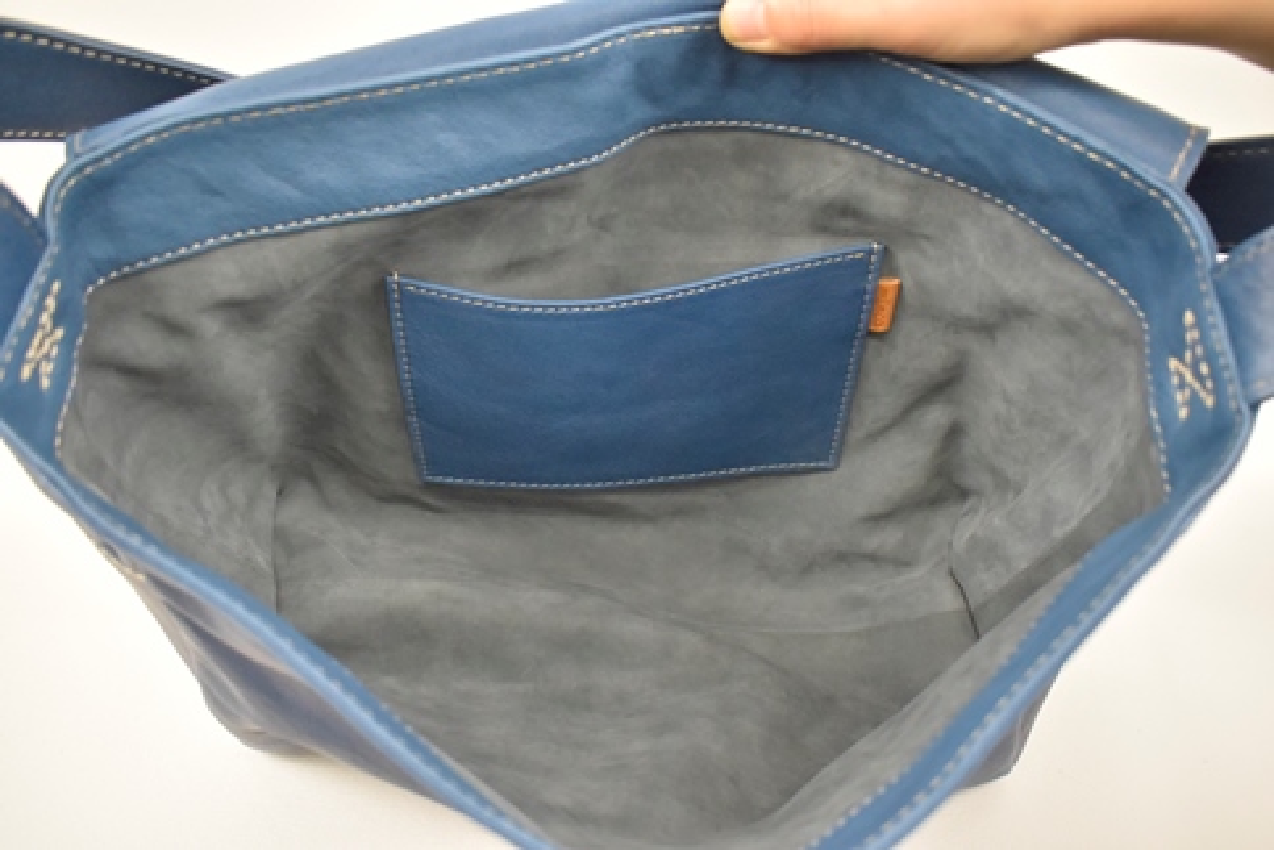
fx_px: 1115
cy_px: 425
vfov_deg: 41.7
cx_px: 637
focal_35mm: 32
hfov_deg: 59.5
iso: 3200
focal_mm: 21
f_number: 5
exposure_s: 1/320
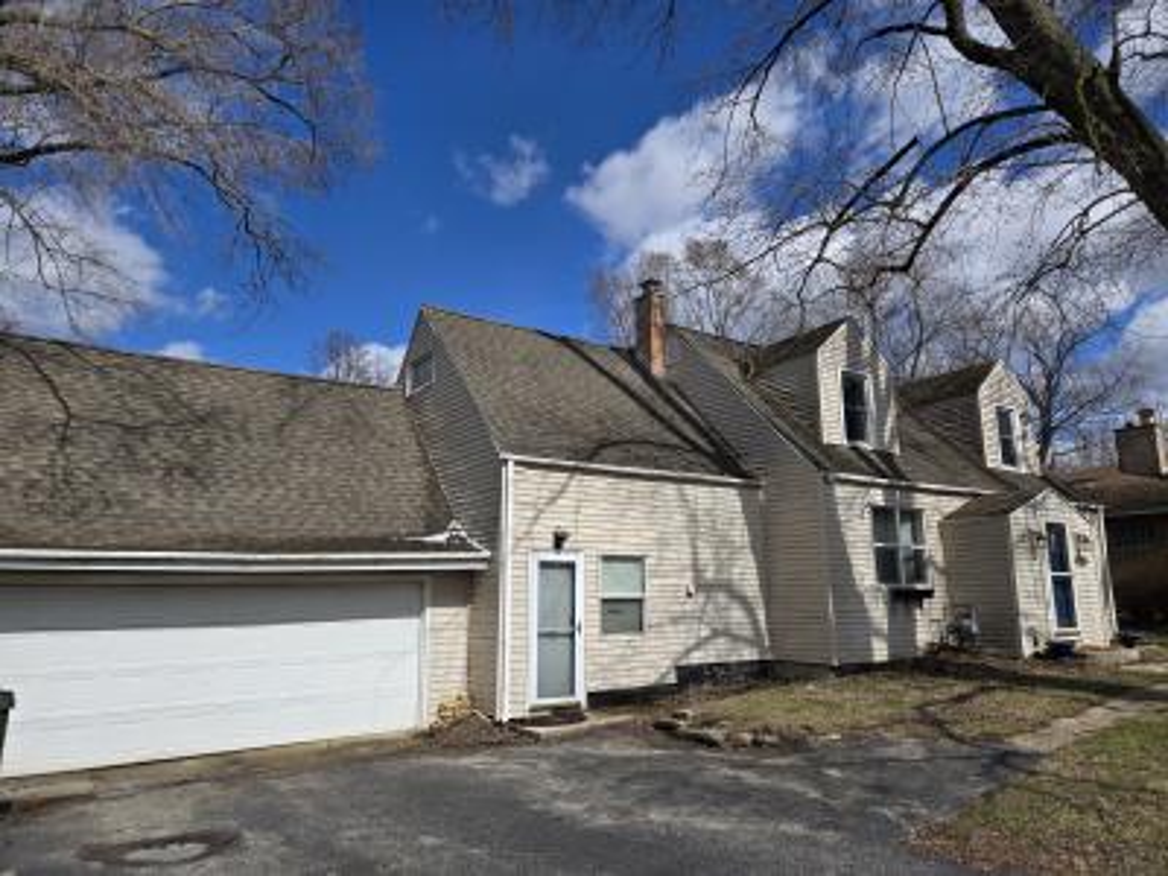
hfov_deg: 73.9
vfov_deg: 58.9
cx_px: 584
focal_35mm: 23
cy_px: 438
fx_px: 776
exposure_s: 1/2961
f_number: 1.8
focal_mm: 5.4
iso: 25
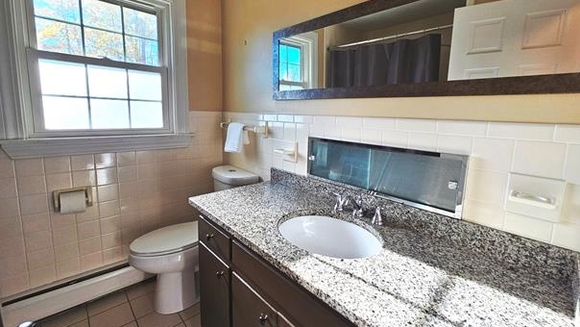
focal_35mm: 15
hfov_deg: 102.9
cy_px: 146
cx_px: 300
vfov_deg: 70.4
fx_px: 231
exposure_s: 1/120
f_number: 2.2
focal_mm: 2.2
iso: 80
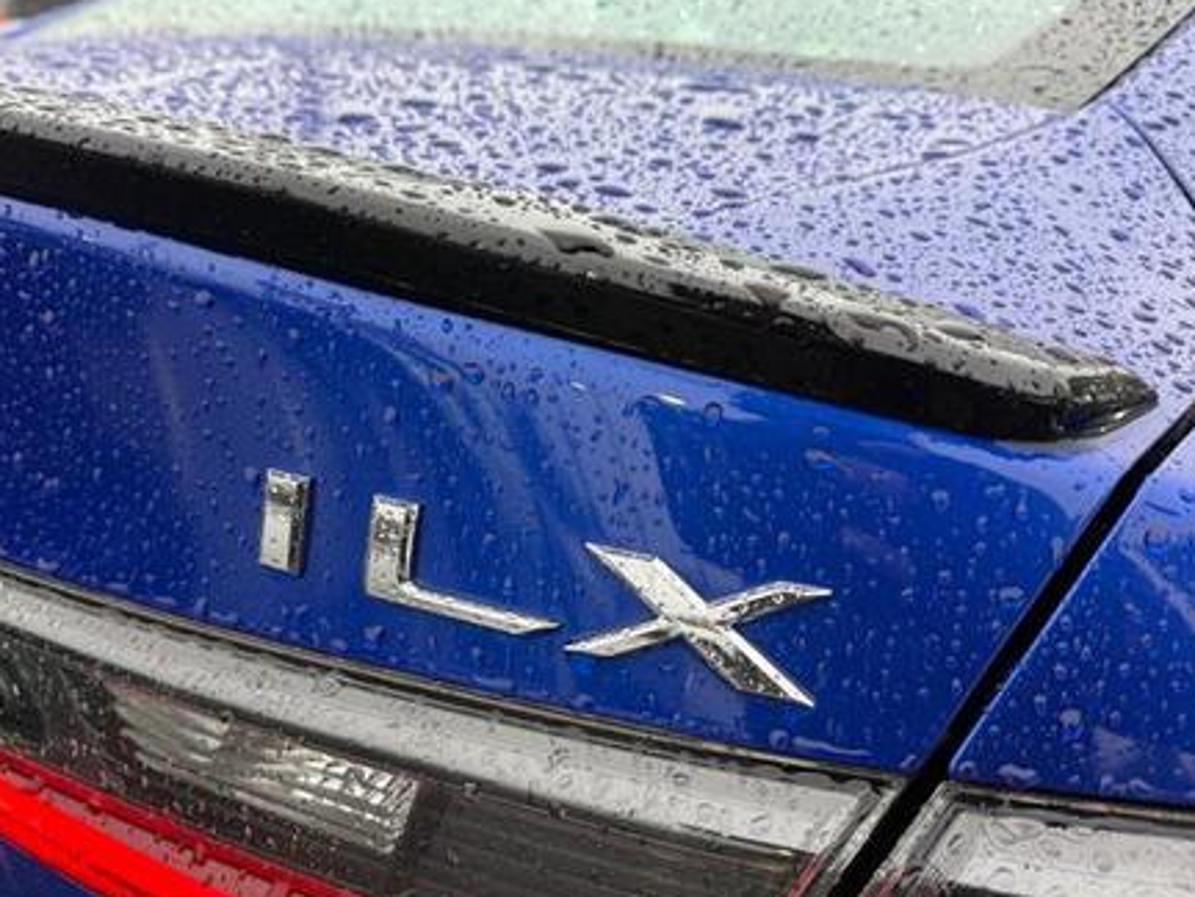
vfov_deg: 49.7
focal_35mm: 28
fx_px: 967
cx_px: 515
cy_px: 462
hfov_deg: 63.2
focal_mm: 6.76
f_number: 1.78
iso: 160
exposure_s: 1/121
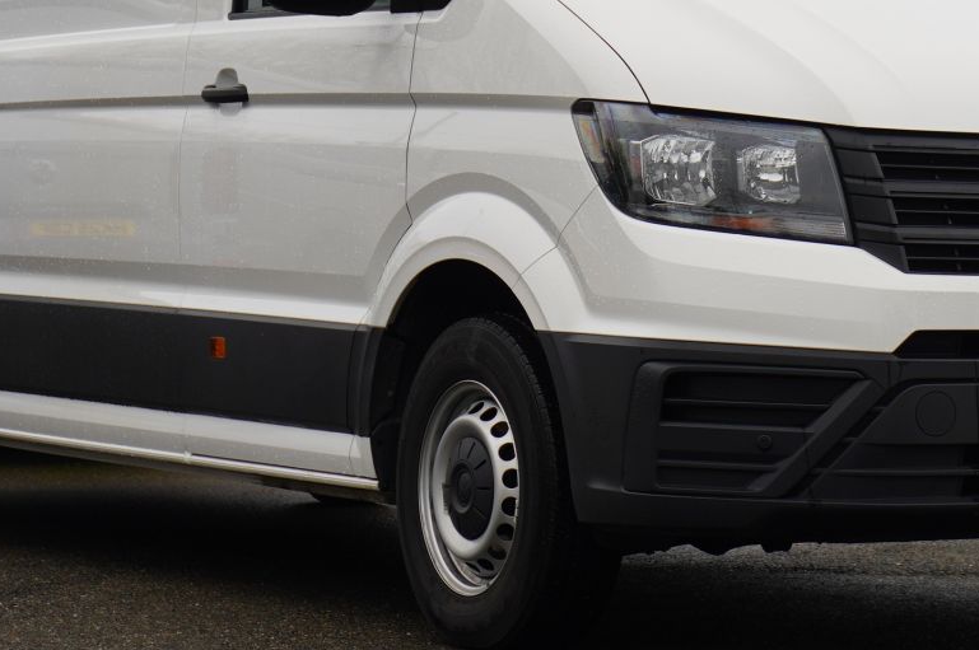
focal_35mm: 128
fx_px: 3478
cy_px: 86
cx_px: 579
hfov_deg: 16.0
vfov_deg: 10.6
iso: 125
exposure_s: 1/90
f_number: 5.6
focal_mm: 41
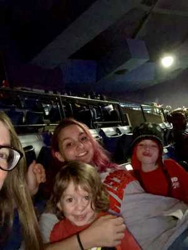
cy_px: 125
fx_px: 231
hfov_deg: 44.2
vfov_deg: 56.8
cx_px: 94
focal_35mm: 32
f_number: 2.2
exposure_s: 1/16
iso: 1600
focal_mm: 2.87
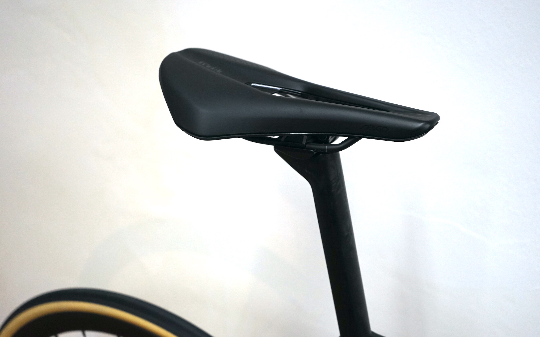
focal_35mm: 43
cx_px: 270
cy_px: 170
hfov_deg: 46.2
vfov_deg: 29.9
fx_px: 633
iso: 2000
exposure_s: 1/160
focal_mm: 42
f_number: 4.5
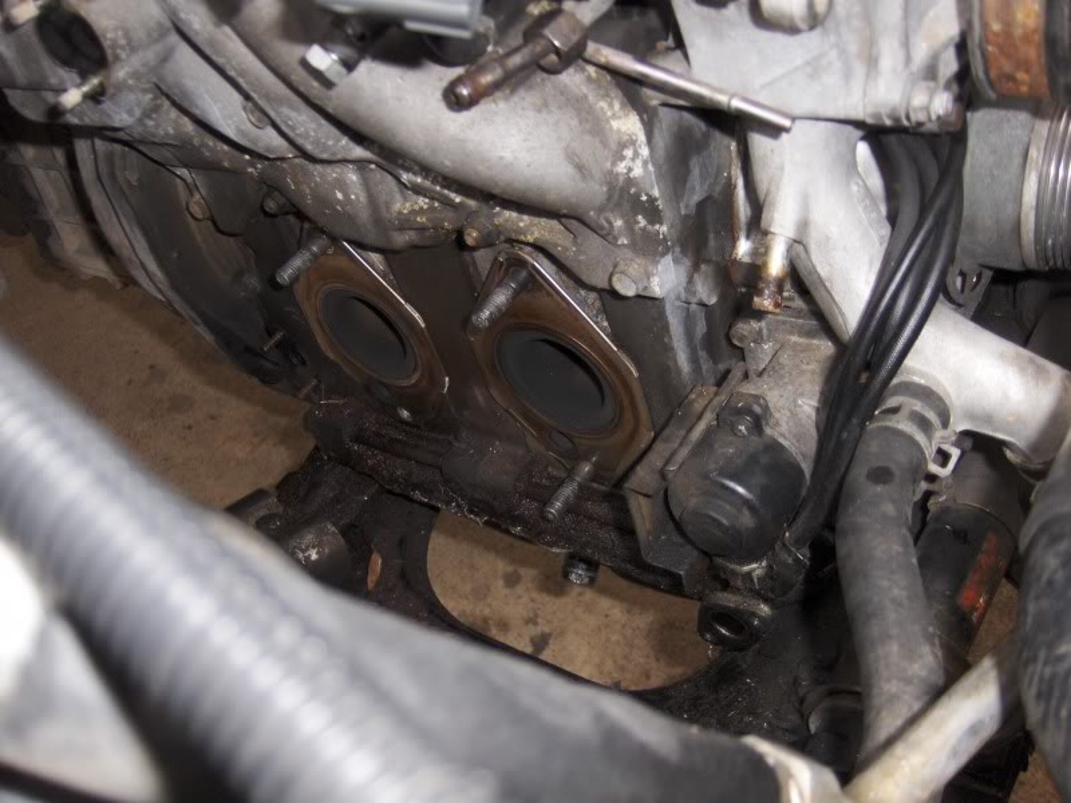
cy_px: 402
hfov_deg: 52.6
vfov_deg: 40.7
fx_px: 1083
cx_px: 536
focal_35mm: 35
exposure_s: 1/60
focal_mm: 7.5
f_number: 2.8
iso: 100
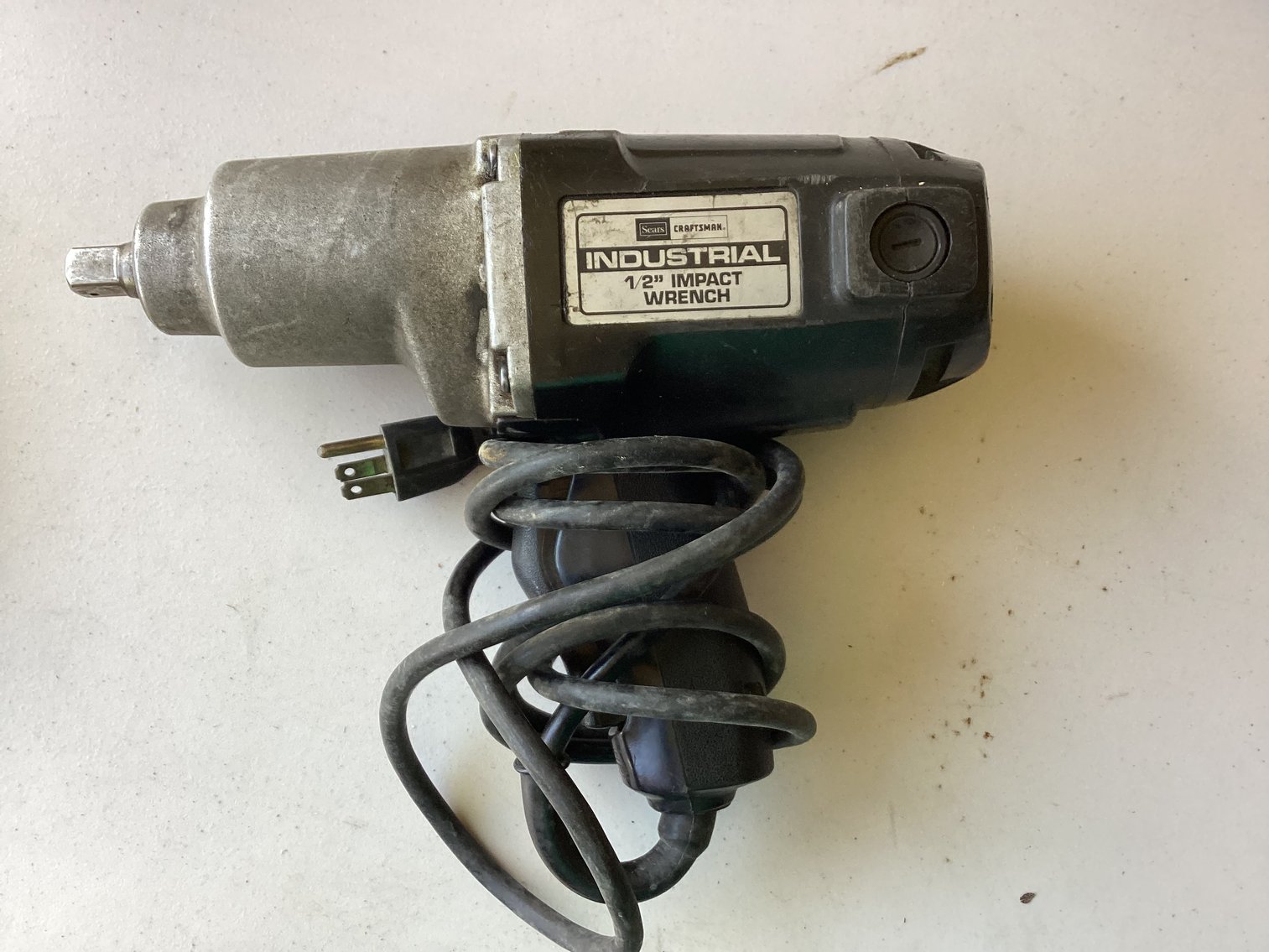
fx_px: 1137
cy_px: 476
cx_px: 634
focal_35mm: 31
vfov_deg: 45.4
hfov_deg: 58.3
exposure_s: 1/120
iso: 64
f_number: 2.4
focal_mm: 3.3
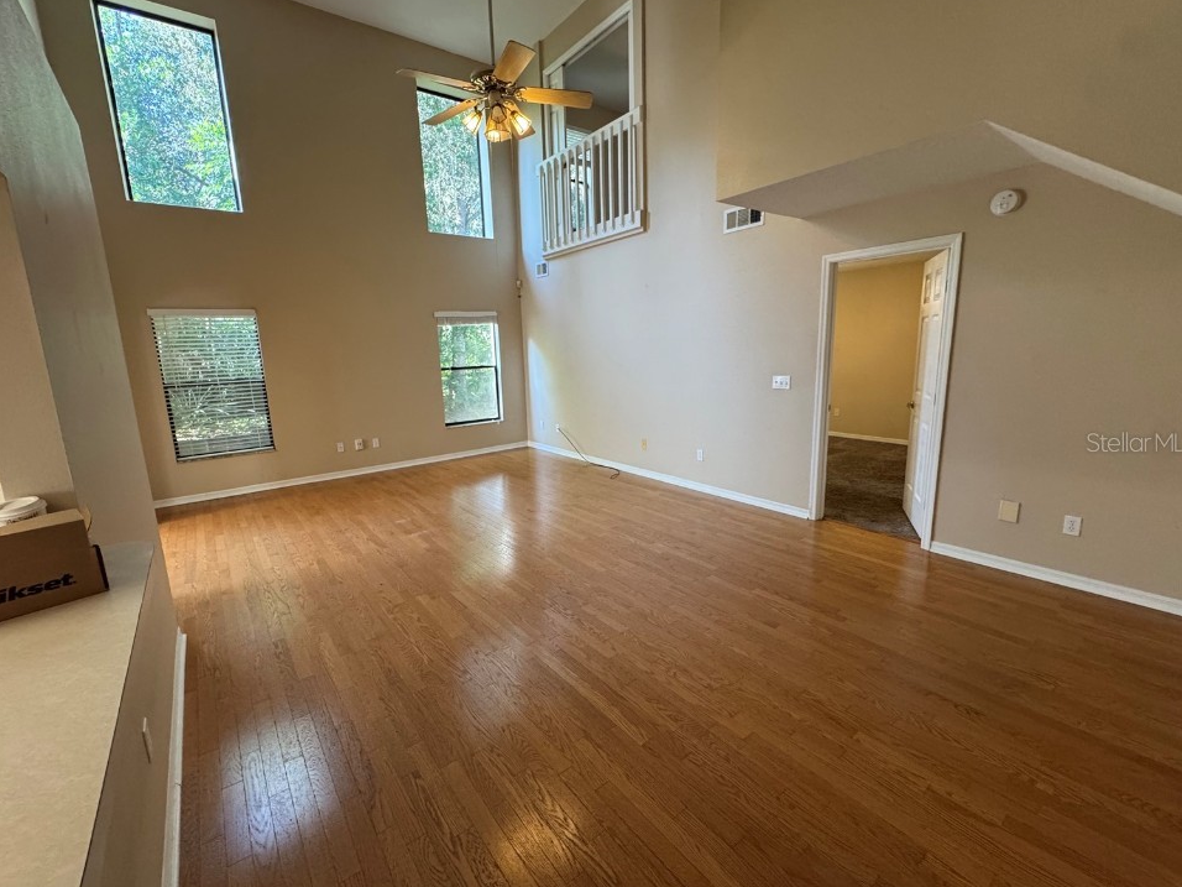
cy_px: 442
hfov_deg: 98.1
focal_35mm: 15
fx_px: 512
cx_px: 570
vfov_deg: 81.7
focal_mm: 2.22
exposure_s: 1/120
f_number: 2.2
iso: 320
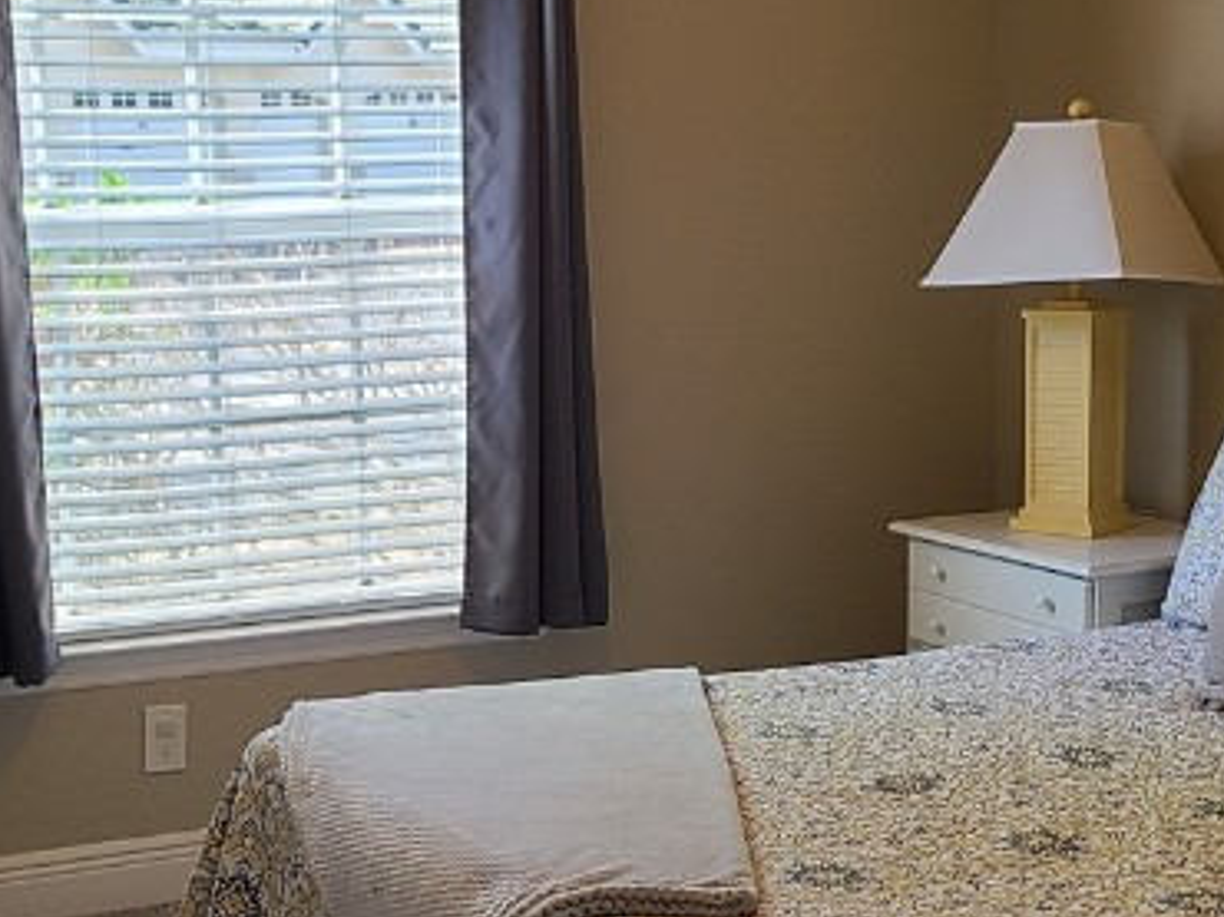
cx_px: 605
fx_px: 2544
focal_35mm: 72
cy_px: 636
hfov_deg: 27.1
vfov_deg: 20.3
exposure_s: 1/120
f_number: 1.8
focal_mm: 5.4
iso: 64
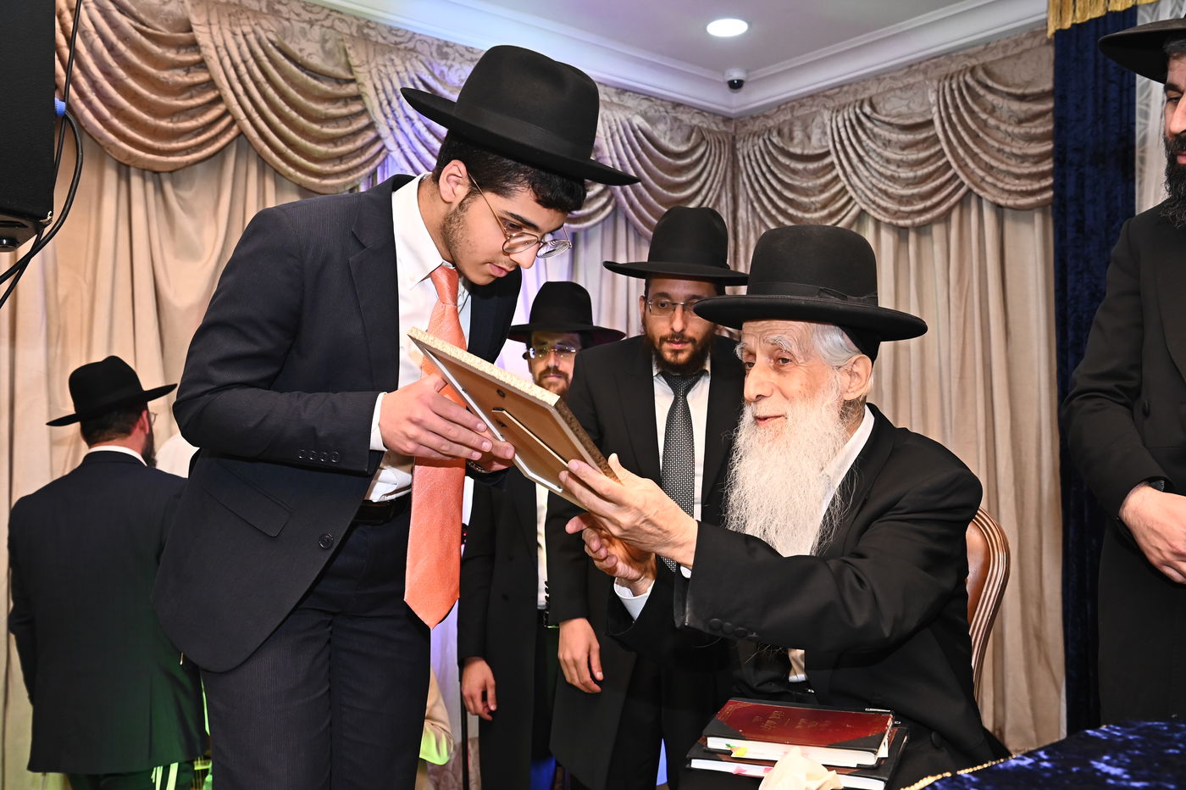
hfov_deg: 53.2
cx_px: 593
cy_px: 395
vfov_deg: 36.8
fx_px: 1185
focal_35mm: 36
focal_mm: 36
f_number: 7.1
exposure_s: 1/200
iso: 2000
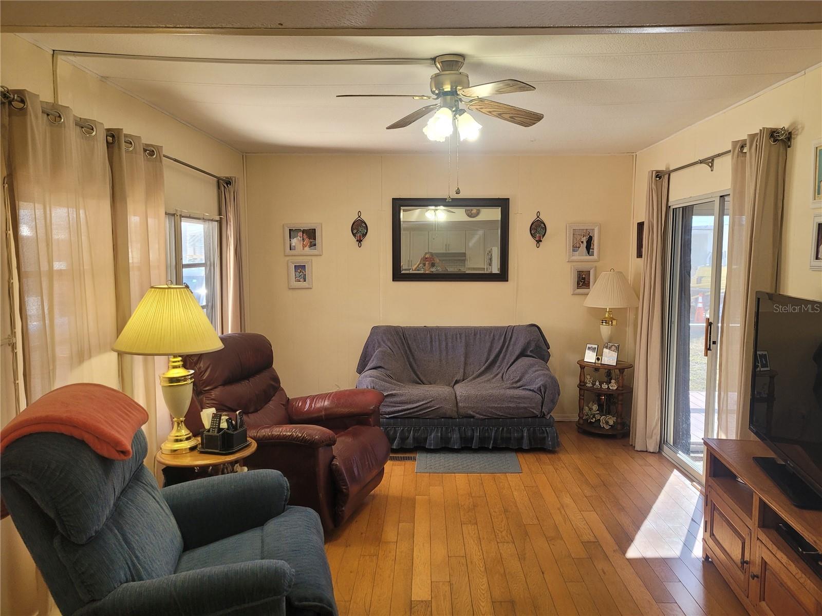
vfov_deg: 53.1
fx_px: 617
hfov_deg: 67.3
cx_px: 411
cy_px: 308
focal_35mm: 26
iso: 160
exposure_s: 1/120
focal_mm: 5.4
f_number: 1.8
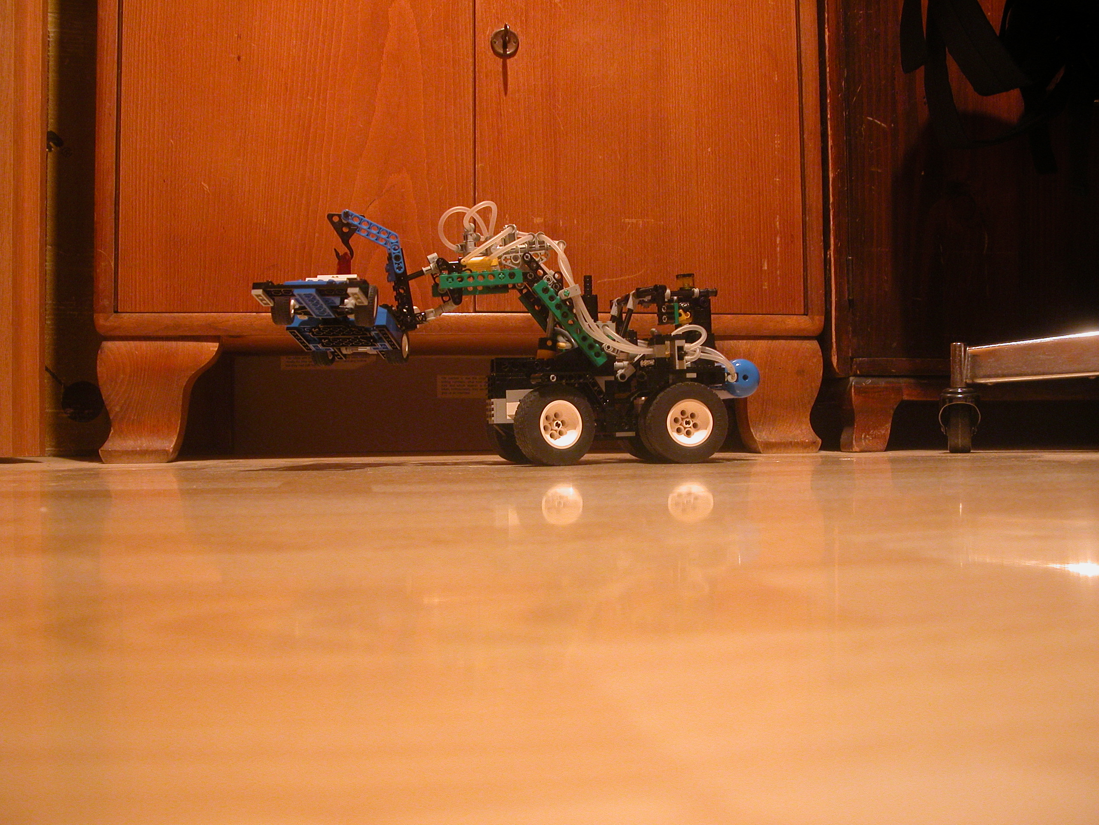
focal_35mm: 35
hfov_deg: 52.6
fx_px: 1111
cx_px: 550
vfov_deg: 40.7
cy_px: 412
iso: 200
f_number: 2.8
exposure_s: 1/2.7
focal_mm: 8.9
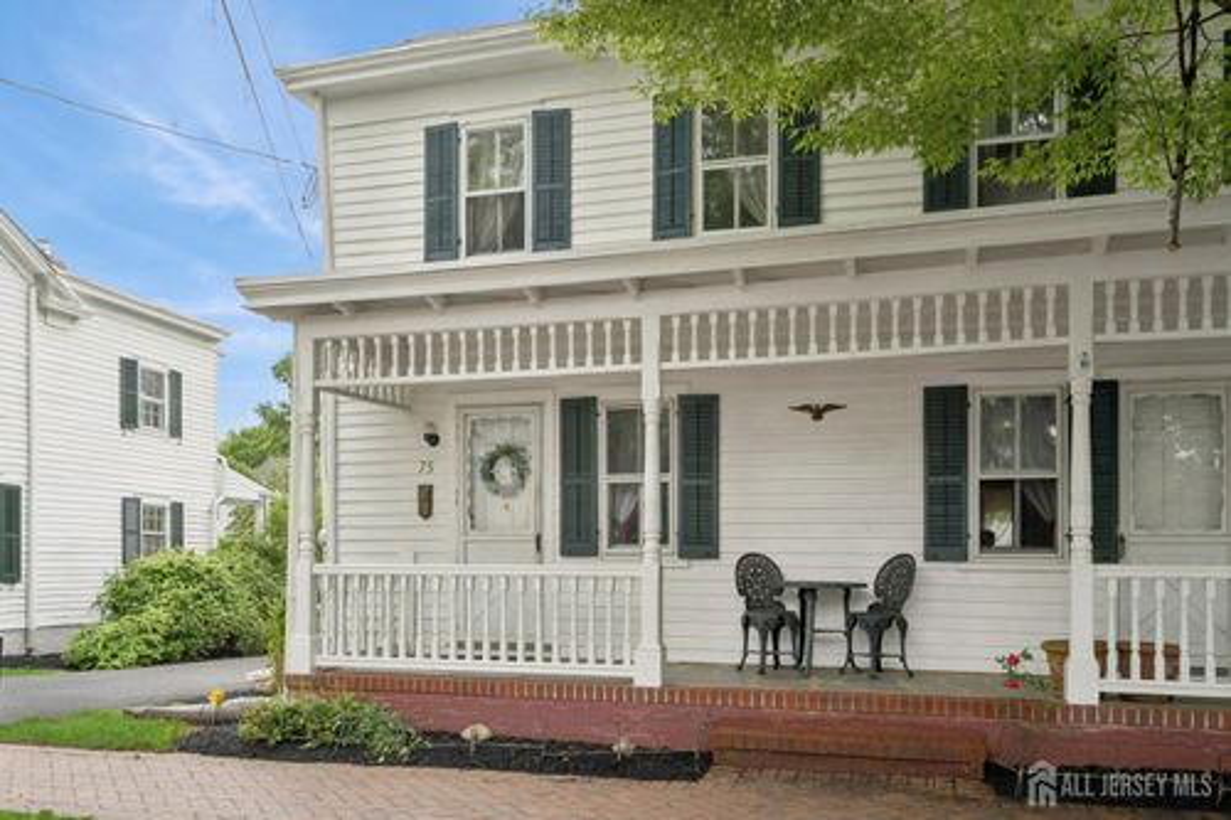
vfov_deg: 44.9
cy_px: 410
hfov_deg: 63.7
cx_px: 616
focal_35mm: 29
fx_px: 991
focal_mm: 29
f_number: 11
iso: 200
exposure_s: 1/80
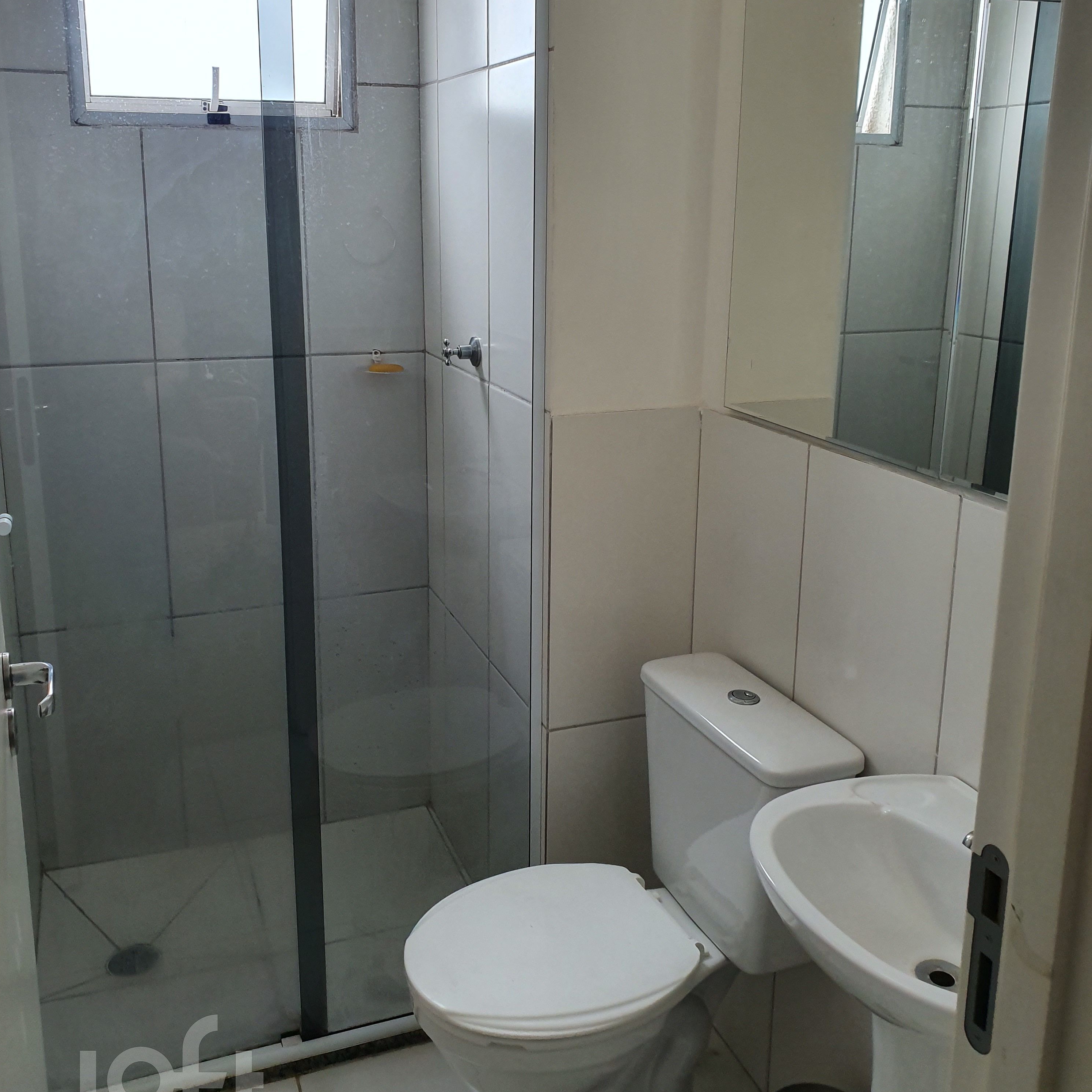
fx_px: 1106
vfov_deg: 52.3
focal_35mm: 31
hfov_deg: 52.5
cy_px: 459
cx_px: 541
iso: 125
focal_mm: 4.32
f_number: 2.4
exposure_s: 1/100
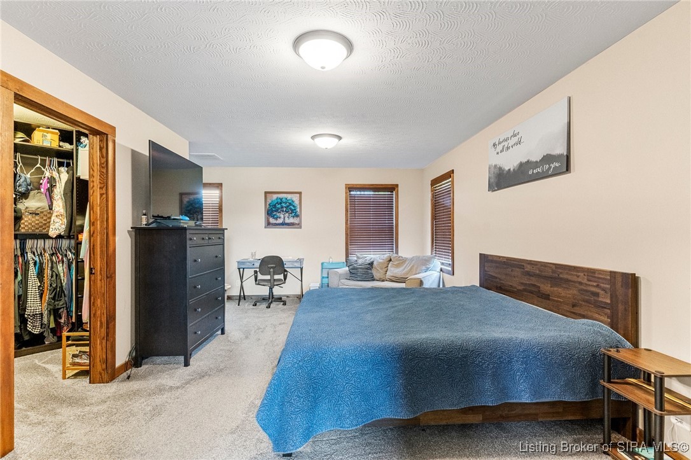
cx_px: 346
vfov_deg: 70.4
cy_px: 230
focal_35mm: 17
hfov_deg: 93.3
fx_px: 326
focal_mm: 17
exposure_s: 1.6
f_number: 7.1
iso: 1000
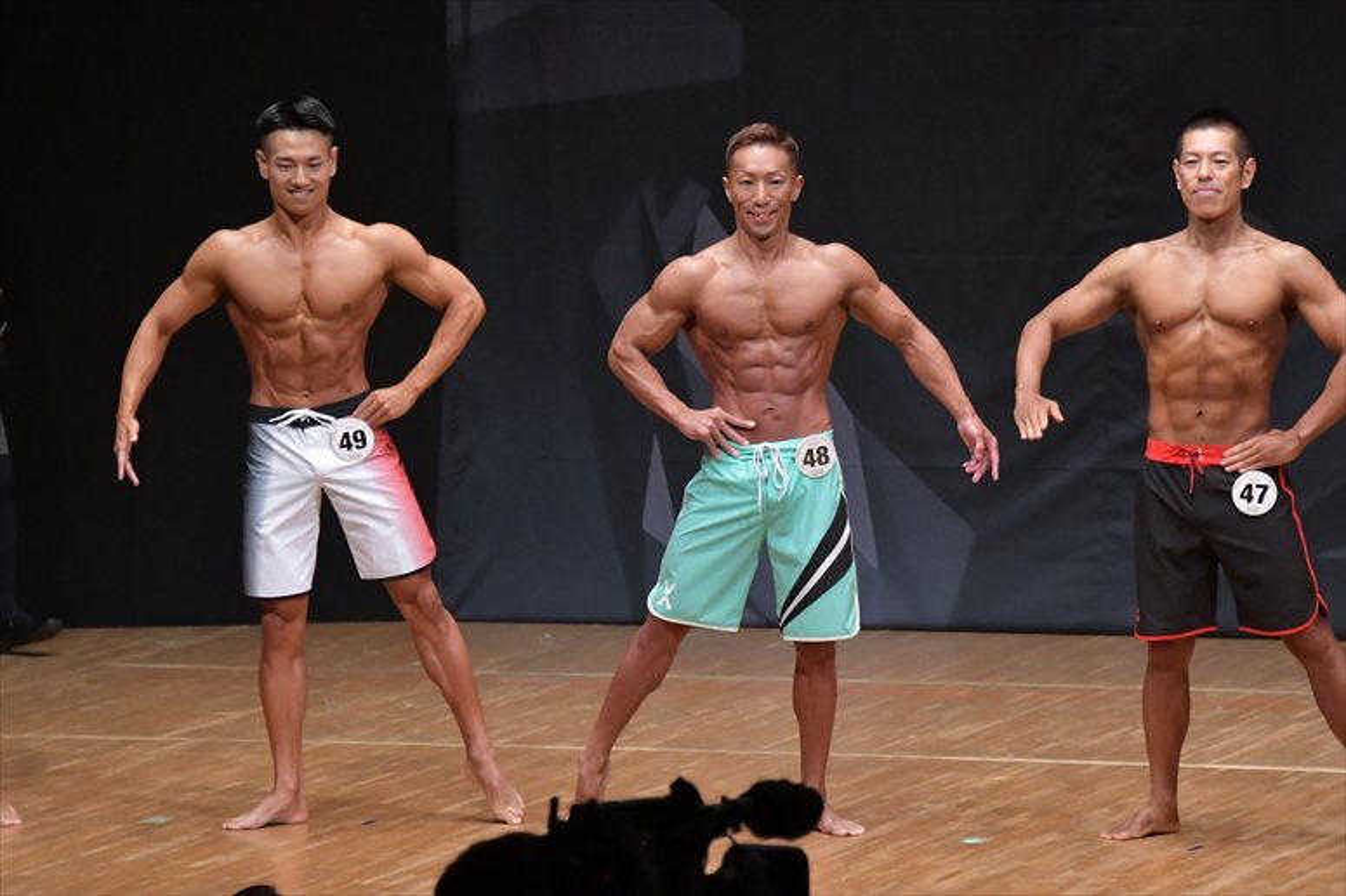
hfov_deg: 7.6
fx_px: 10090
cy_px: 448
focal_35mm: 270
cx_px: 673
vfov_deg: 5.1
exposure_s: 1/400
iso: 6400
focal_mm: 180
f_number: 5.6
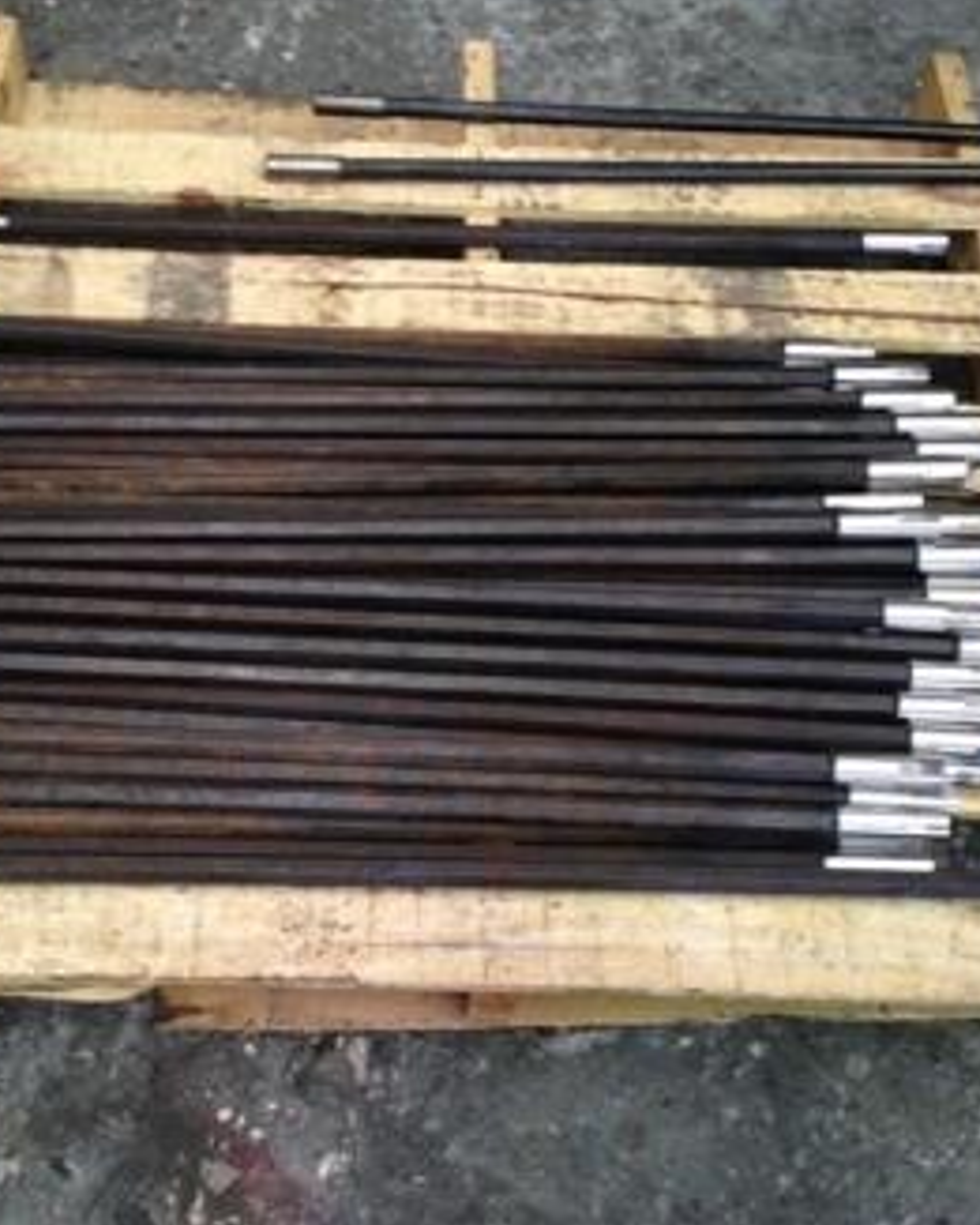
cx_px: 424
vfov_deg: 39.5
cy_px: 597
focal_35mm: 47
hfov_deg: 32.1
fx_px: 1703
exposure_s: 1/20
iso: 125
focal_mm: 4.28
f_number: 2.4
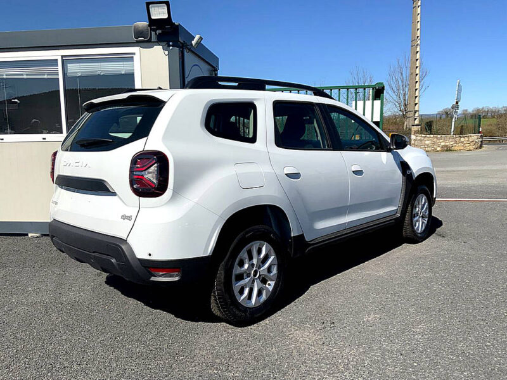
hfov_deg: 61.7
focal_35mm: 29
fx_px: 425
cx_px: 254
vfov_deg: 48.2
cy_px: 190
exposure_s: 1/3788
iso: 20
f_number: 1.8
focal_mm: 3
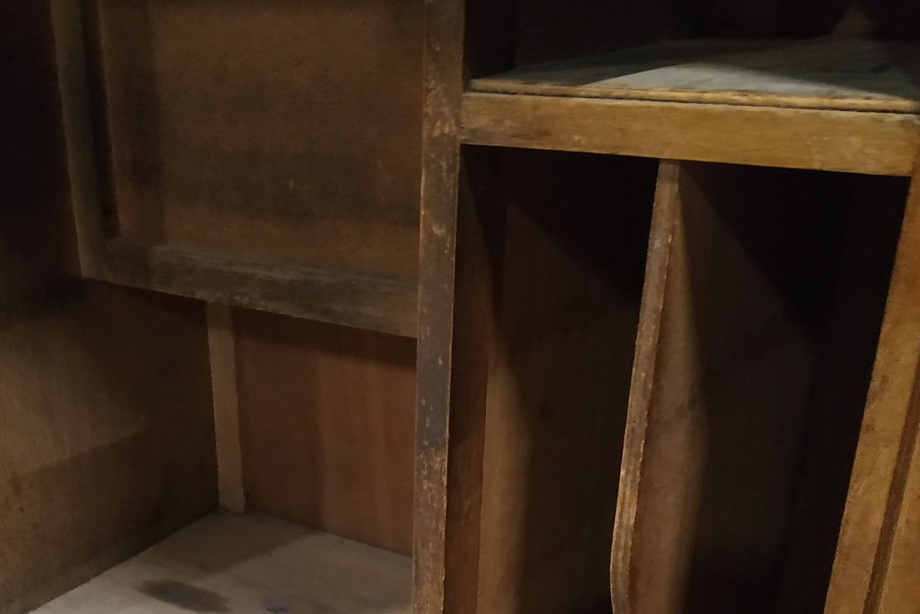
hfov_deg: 45.7
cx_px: 302
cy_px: 552
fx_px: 1073
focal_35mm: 42
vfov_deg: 30.5
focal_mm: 3.94
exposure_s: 1/20
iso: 1600
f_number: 1.9
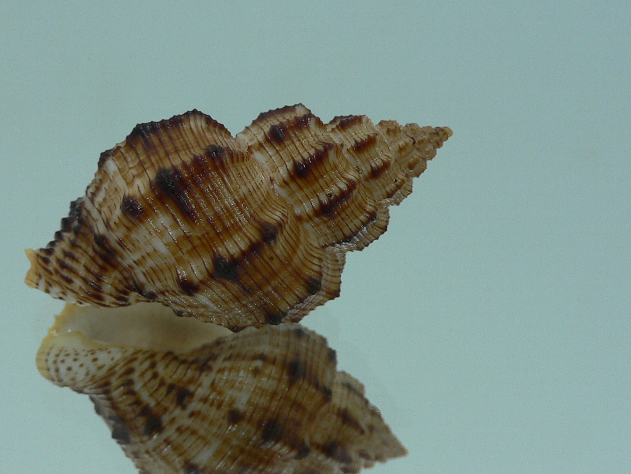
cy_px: 271
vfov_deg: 28.0
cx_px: 243
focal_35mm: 52
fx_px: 948
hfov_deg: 36.6
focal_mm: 4.6
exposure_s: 1/60
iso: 80
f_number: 2.8
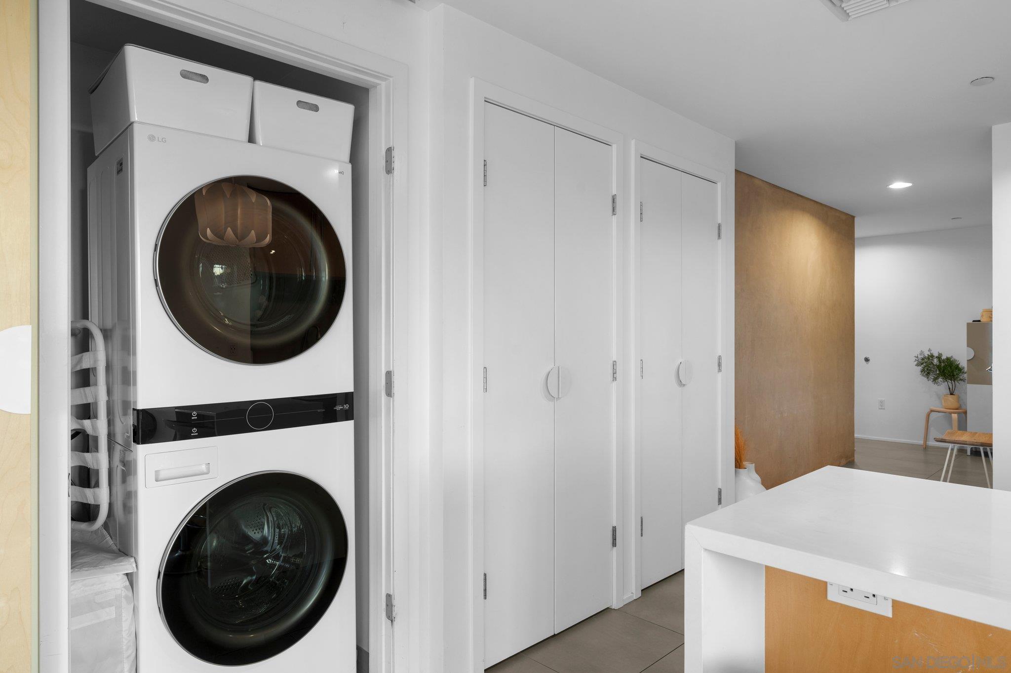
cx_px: 506
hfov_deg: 81.2
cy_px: 336
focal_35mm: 21
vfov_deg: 59.4
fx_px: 589
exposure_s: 1/3
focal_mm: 21
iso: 400
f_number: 8
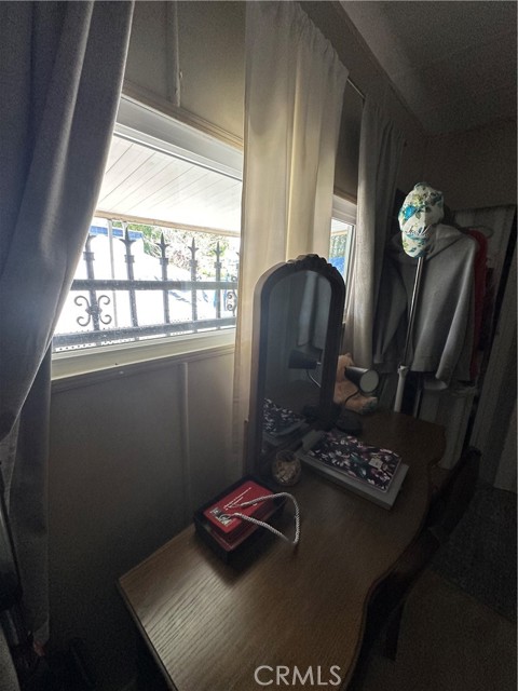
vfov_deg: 102.1
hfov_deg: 85.7
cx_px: 259
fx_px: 279
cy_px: 346
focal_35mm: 14
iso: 320
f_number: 2.2
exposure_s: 1/120
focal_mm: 2.22
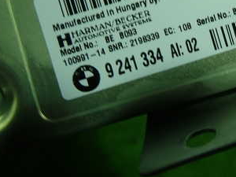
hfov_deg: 30.4
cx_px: 225
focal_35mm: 60
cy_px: 17
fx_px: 409
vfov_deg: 23.7
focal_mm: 5.4
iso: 160
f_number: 2.3
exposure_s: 1/60
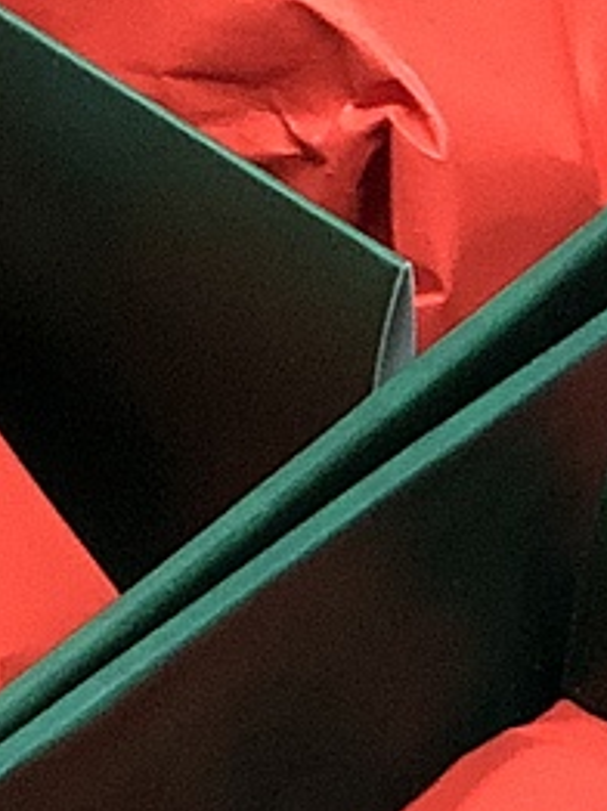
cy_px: 125
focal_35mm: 339
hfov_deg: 4.3
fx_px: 7939
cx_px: -746
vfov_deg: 5.8
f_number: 2.4
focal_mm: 6
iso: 160
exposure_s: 1/20
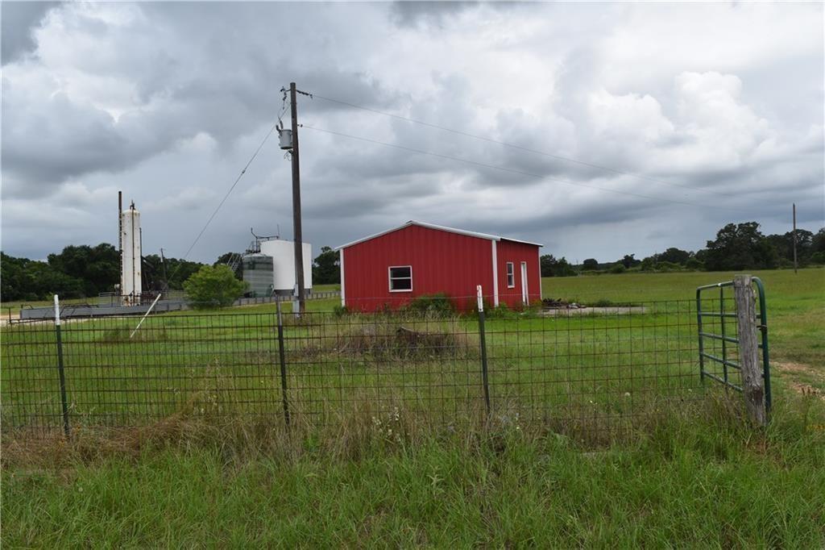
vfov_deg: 47.9
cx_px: 412
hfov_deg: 67.4
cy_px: 275
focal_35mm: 27
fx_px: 619
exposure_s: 1/200
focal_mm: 18
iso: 100
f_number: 11
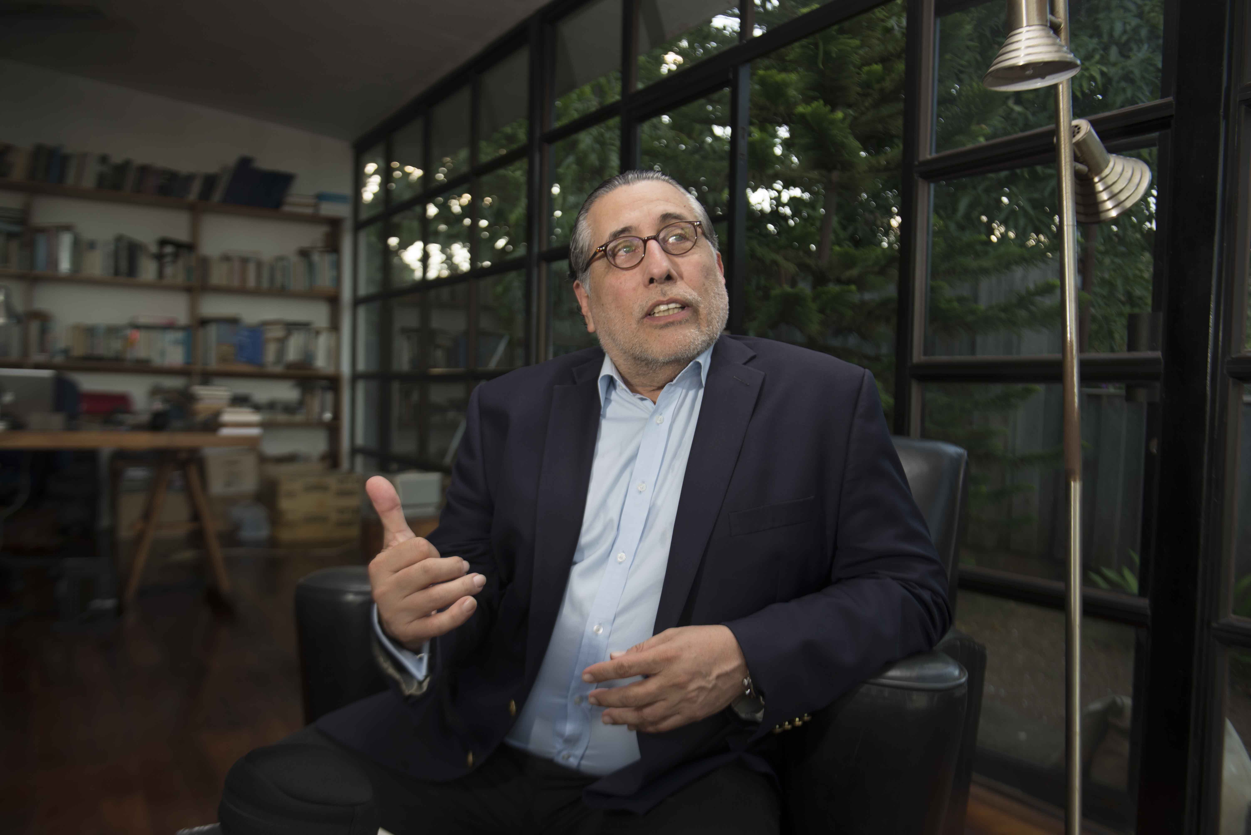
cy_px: 418
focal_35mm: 29
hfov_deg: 63.6
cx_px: 626
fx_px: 1008
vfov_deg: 45.0
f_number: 3.2
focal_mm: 29
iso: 100
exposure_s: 1/60
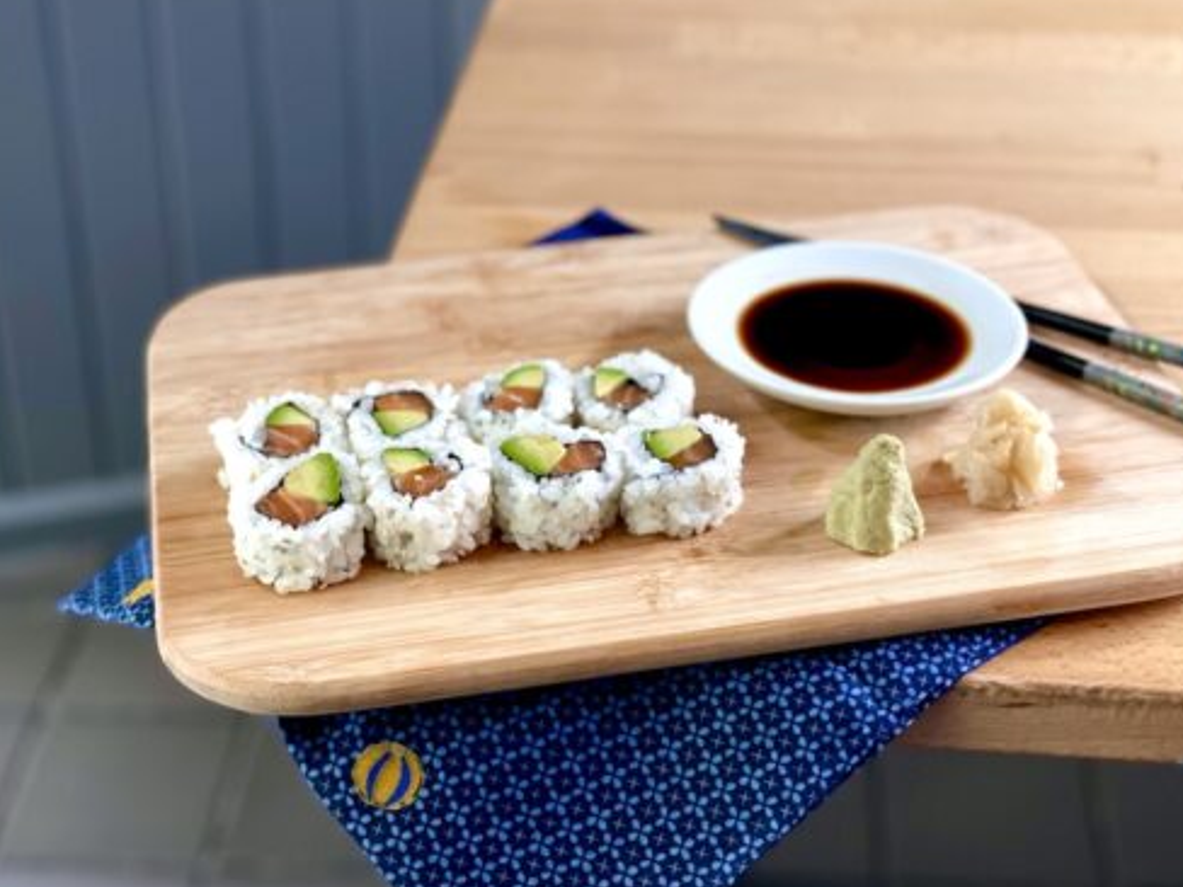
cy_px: 397
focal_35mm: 64
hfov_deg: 30.2
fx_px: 2187
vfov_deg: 22.9
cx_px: 667
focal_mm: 6
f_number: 2
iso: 200
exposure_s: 1/40
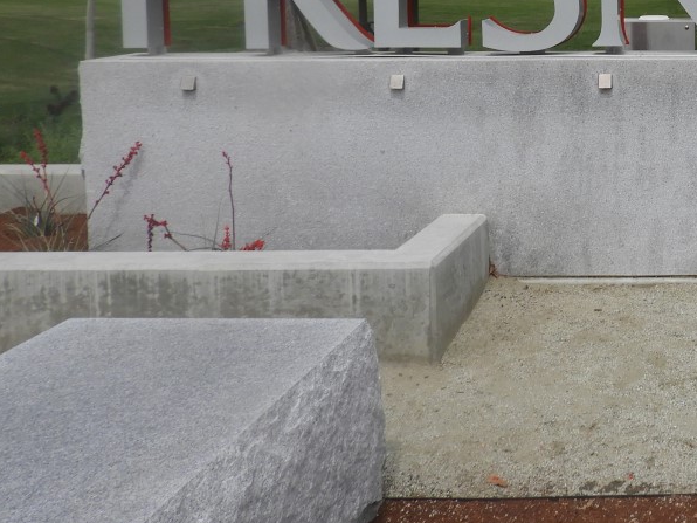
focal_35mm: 58
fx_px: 1168
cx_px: 760
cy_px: 44
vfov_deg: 24.5
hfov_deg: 30.0
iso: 100
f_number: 3.3
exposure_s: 1/1600
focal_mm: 4.3
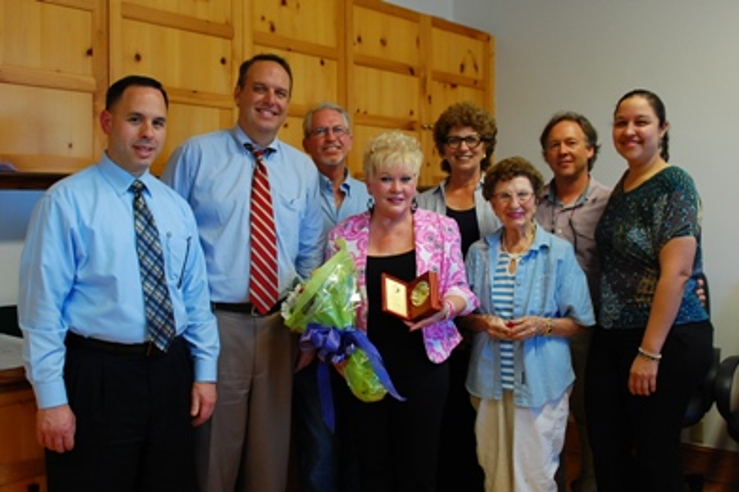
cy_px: 246
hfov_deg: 53.2
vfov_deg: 36.8
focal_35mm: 36
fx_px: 738
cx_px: 370
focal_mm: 24
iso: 400
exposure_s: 1/50
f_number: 3.5
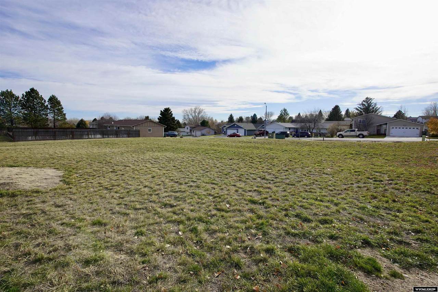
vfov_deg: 73.7
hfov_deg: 96.7
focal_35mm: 16
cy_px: 146
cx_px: 219
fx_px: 195
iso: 100
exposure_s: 1/160
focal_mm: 11
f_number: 10
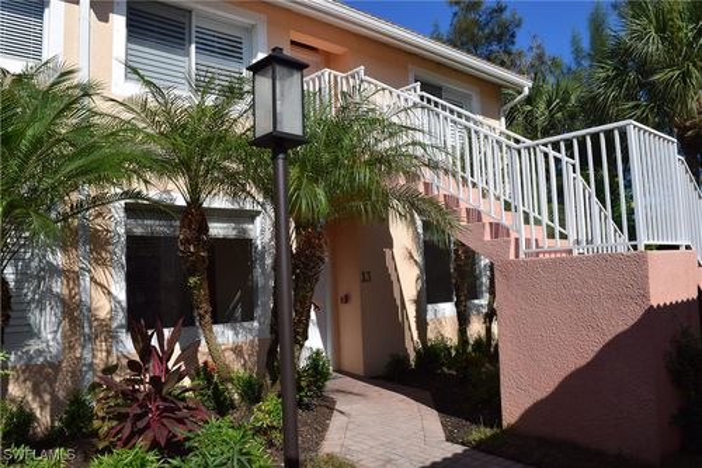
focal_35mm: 27
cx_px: 351
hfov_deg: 67.4
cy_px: 234
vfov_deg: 47.9
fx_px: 526
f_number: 10
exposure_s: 1/400
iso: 200
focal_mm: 18
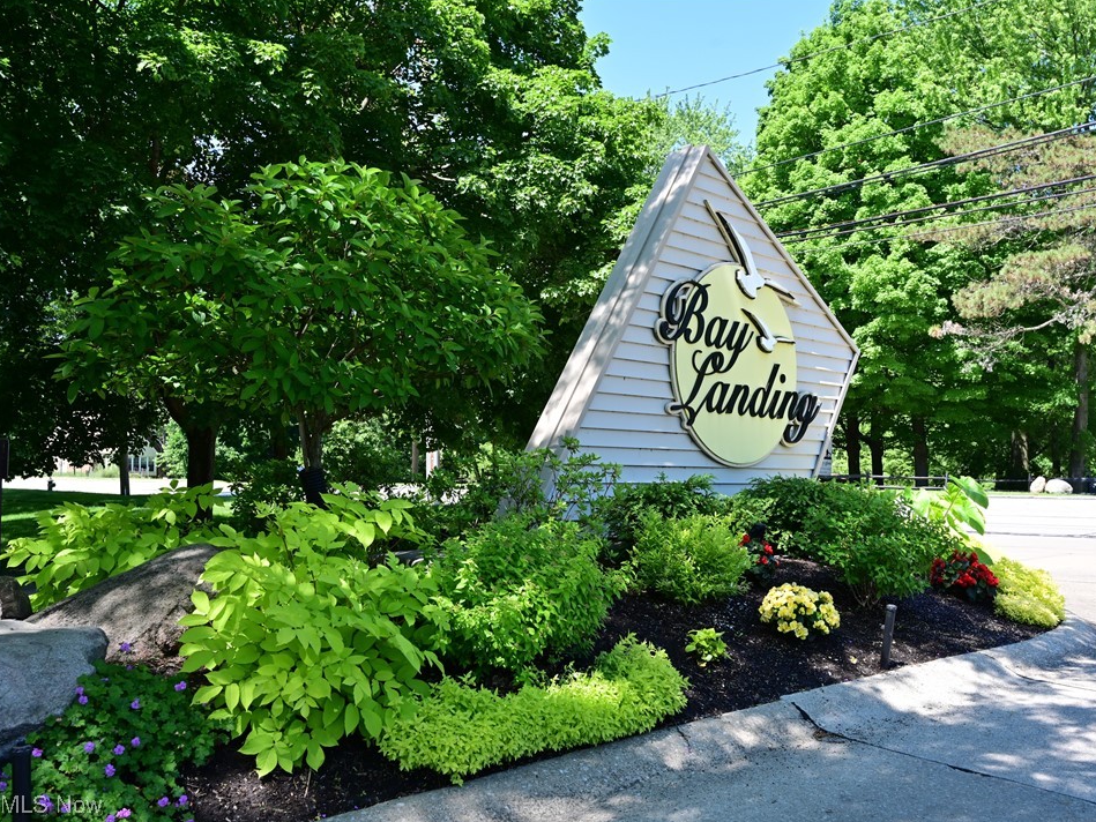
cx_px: 621
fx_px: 1045
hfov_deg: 55.2
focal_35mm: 33
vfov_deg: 43.0
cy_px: 411
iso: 500
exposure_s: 1/320
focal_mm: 30
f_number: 9
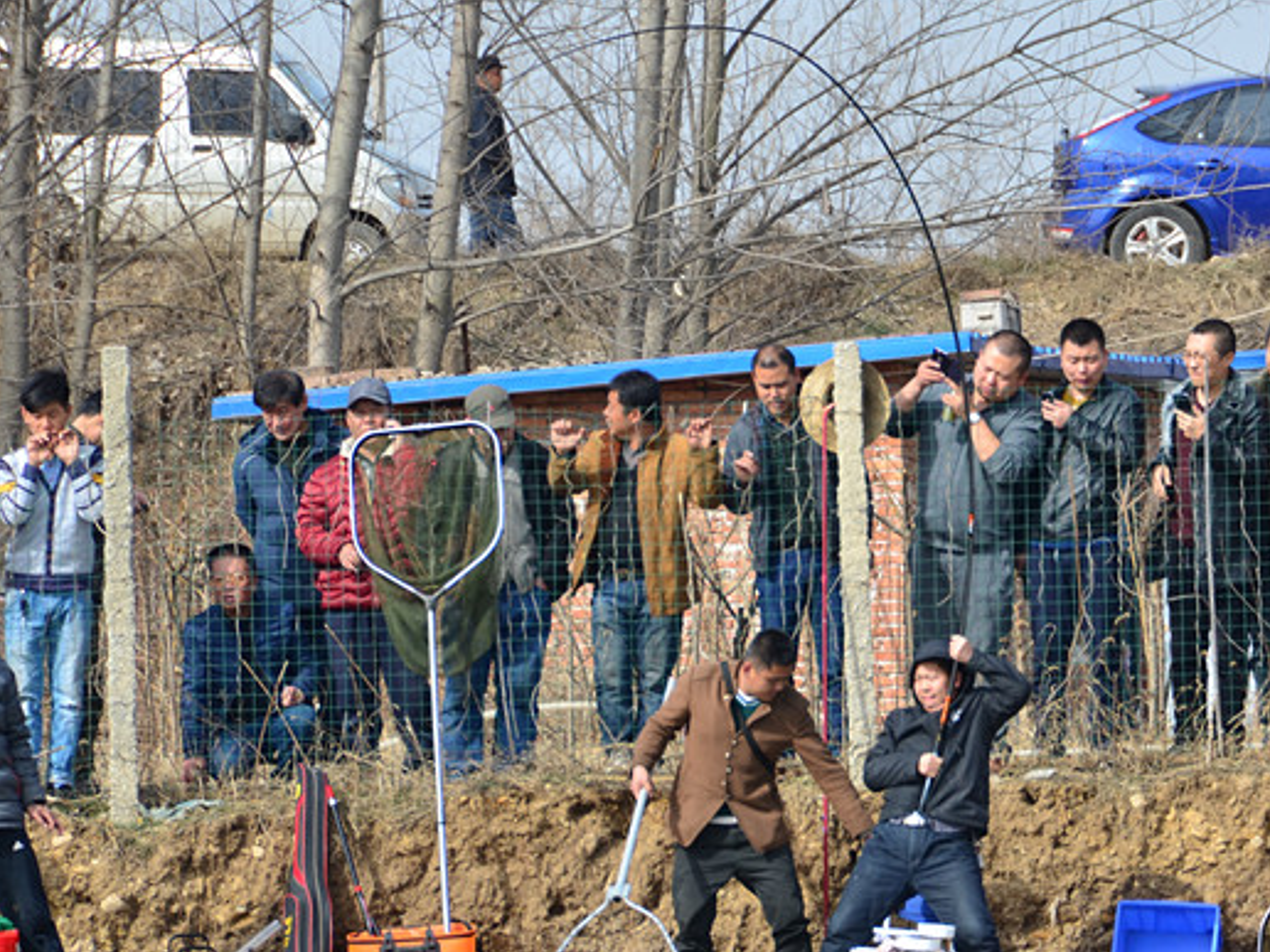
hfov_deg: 5.2
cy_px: 525
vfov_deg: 3.9
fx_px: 13905
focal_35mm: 379
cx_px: 881
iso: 160
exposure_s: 1/320
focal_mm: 170
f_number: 8
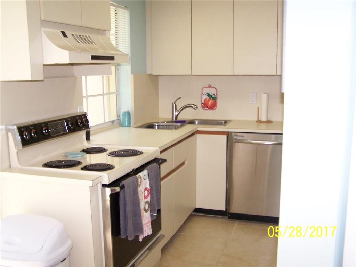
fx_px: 391
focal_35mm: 38
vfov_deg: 37.7
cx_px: 178
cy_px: 134
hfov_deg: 49.0
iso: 140
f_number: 2.8
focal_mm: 6.3
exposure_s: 1/60
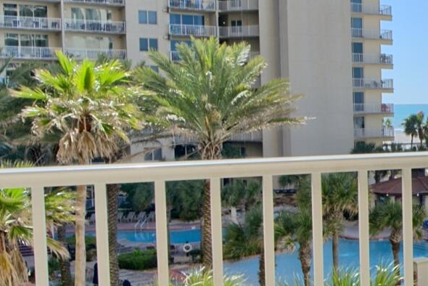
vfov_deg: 22.3
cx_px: 629
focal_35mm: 61
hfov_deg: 25.4
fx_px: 726
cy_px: 146
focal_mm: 12
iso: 100
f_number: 8
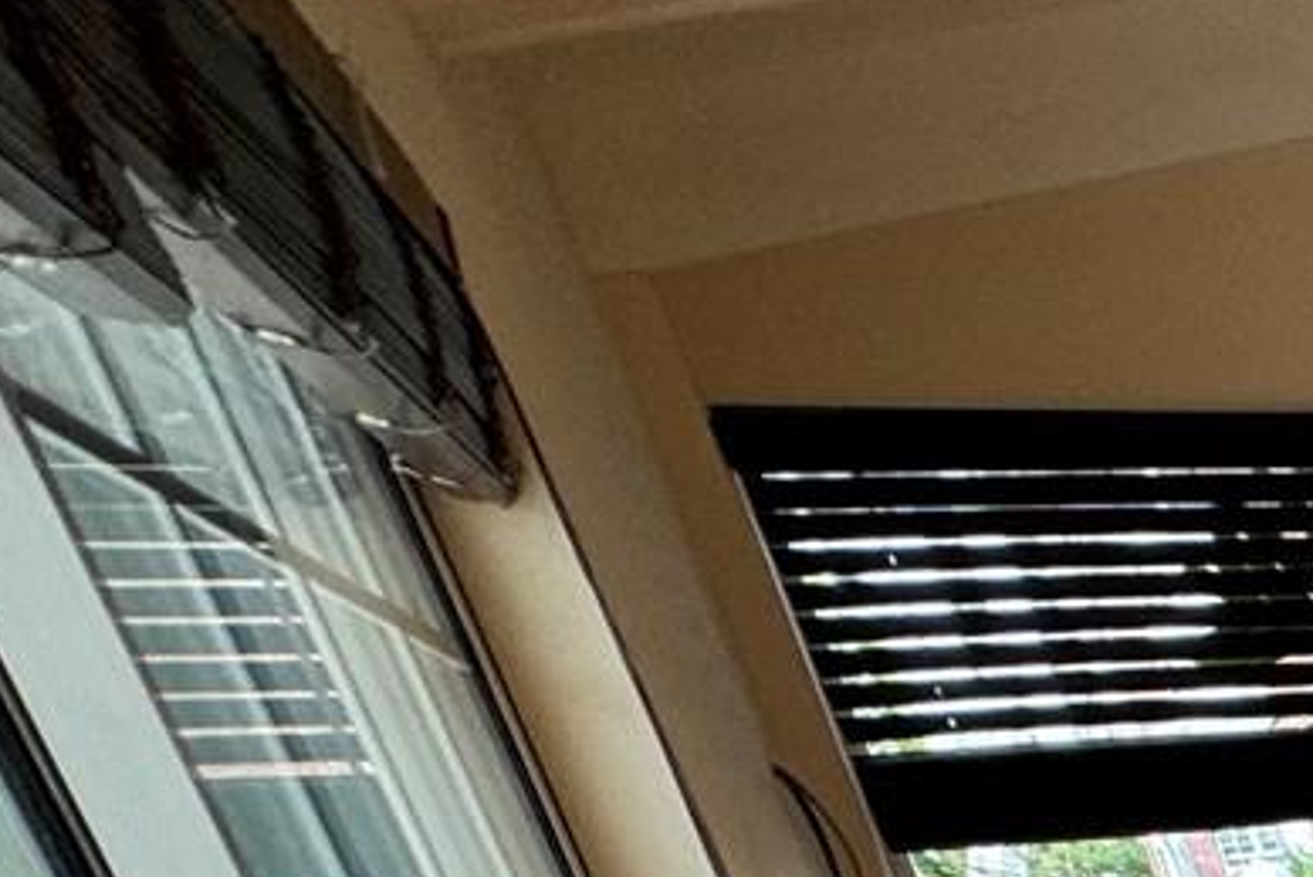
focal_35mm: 60
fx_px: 2189
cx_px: 2684
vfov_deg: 16.8
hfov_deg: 18.7
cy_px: 1764
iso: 100
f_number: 2.2
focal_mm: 2.22
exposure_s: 1/99
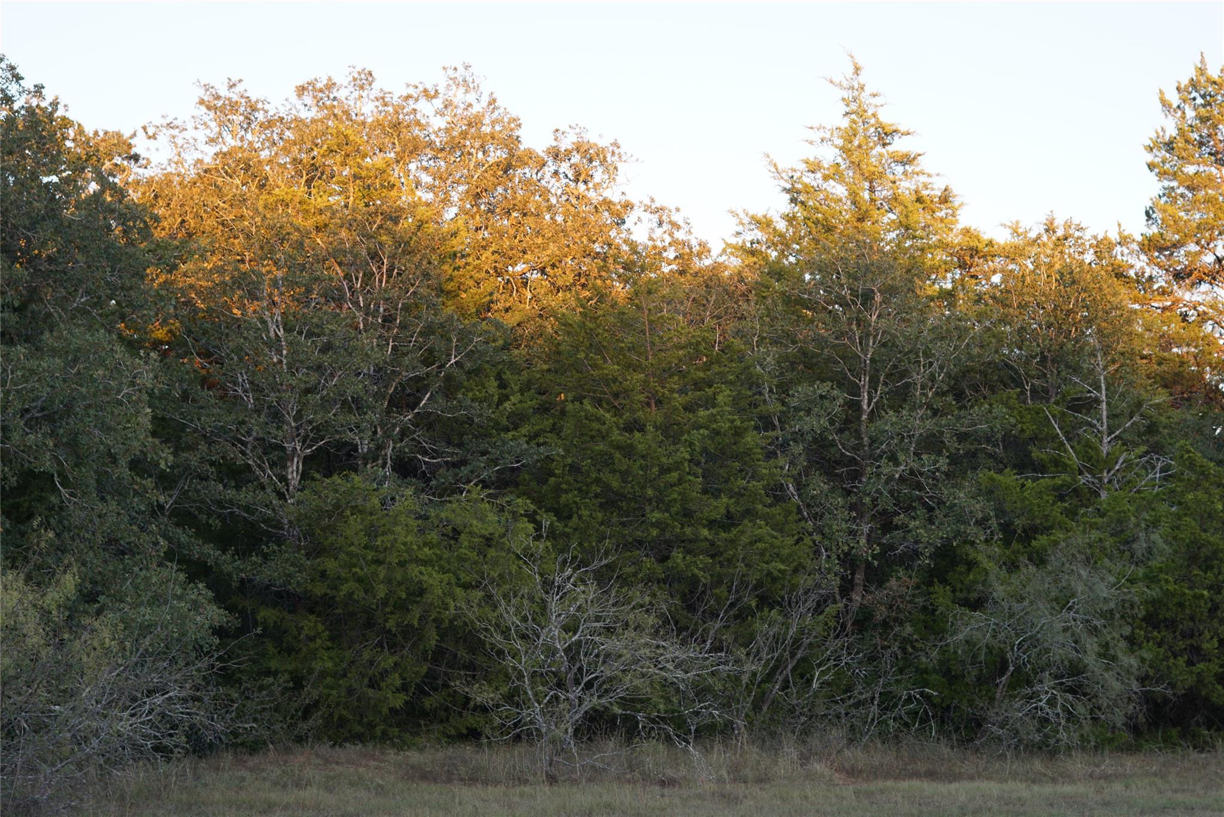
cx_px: 612
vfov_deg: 18.2
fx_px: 2551
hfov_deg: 27.0
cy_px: 408
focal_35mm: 75
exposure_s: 1/80
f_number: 4
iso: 200
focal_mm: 50
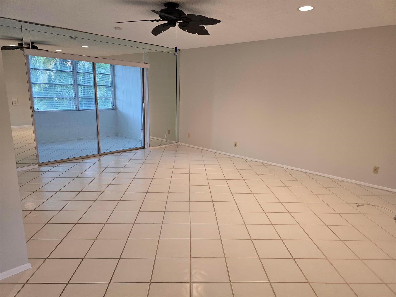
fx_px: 263
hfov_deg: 73.9
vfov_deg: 58.9
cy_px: 148
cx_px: 198
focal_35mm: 23
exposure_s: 1/120
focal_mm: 6.3
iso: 200
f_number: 1.7
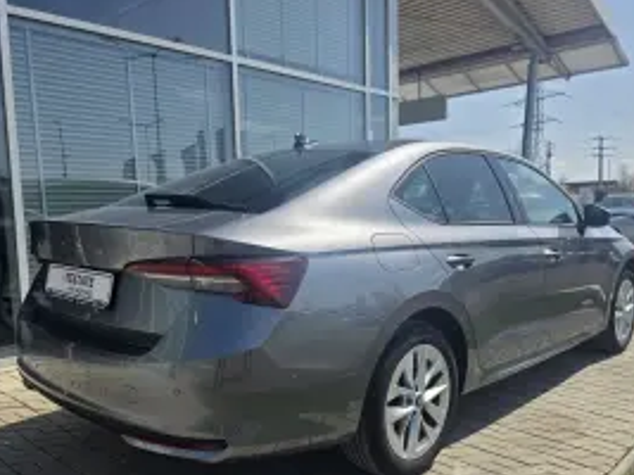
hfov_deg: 58.3
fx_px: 568
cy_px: 280
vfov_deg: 45.2
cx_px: 337
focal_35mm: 31
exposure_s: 1/6150
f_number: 1.7
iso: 80
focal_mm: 6.3
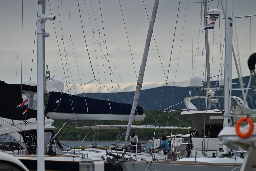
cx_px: 128
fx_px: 2134
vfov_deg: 4.6
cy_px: 86
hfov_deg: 6.9
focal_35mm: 300
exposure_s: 1/500
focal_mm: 300
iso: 250
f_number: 5.6
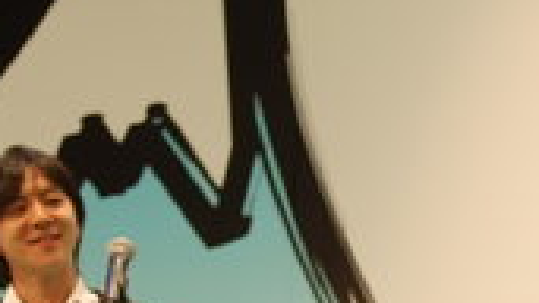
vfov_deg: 3.8
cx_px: 624
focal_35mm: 322
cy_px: 368
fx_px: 4600
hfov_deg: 6.7
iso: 100
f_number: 4.5
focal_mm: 70
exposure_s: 1/30
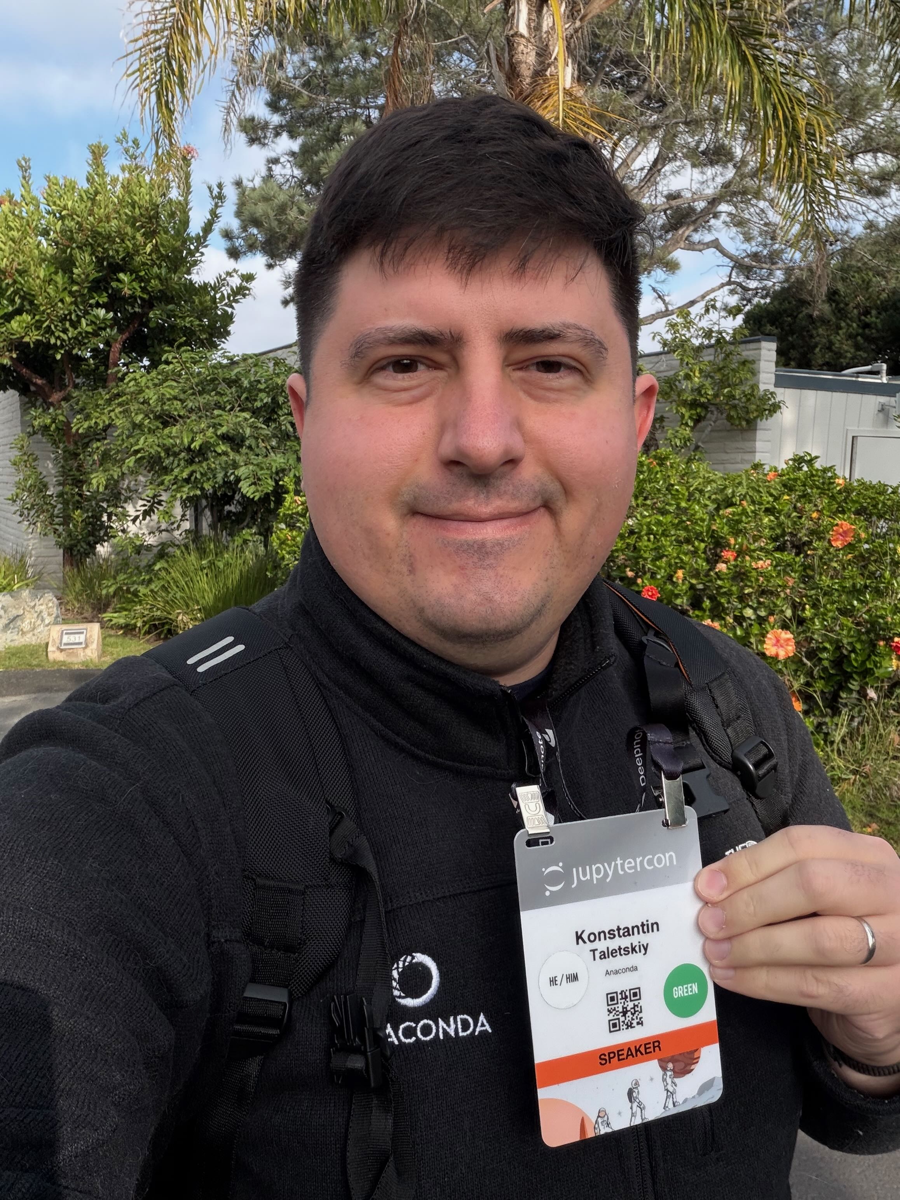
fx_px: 1040
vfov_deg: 60.0
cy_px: 600
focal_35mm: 30
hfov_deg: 46.8
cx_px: 450
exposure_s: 1/826
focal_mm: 2.71
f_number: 1.9
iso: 32
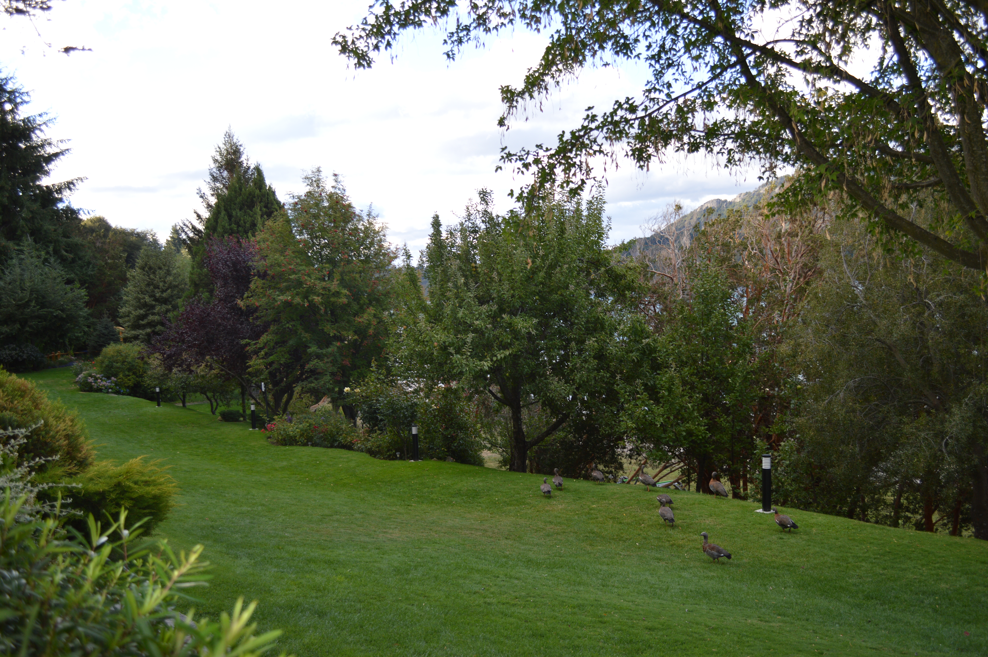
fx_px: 905
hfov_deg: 57.3
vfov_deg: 39.9
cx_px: 494
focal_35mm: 33
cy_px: 328
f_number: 4
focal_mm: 22
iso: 100
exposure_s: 1/160
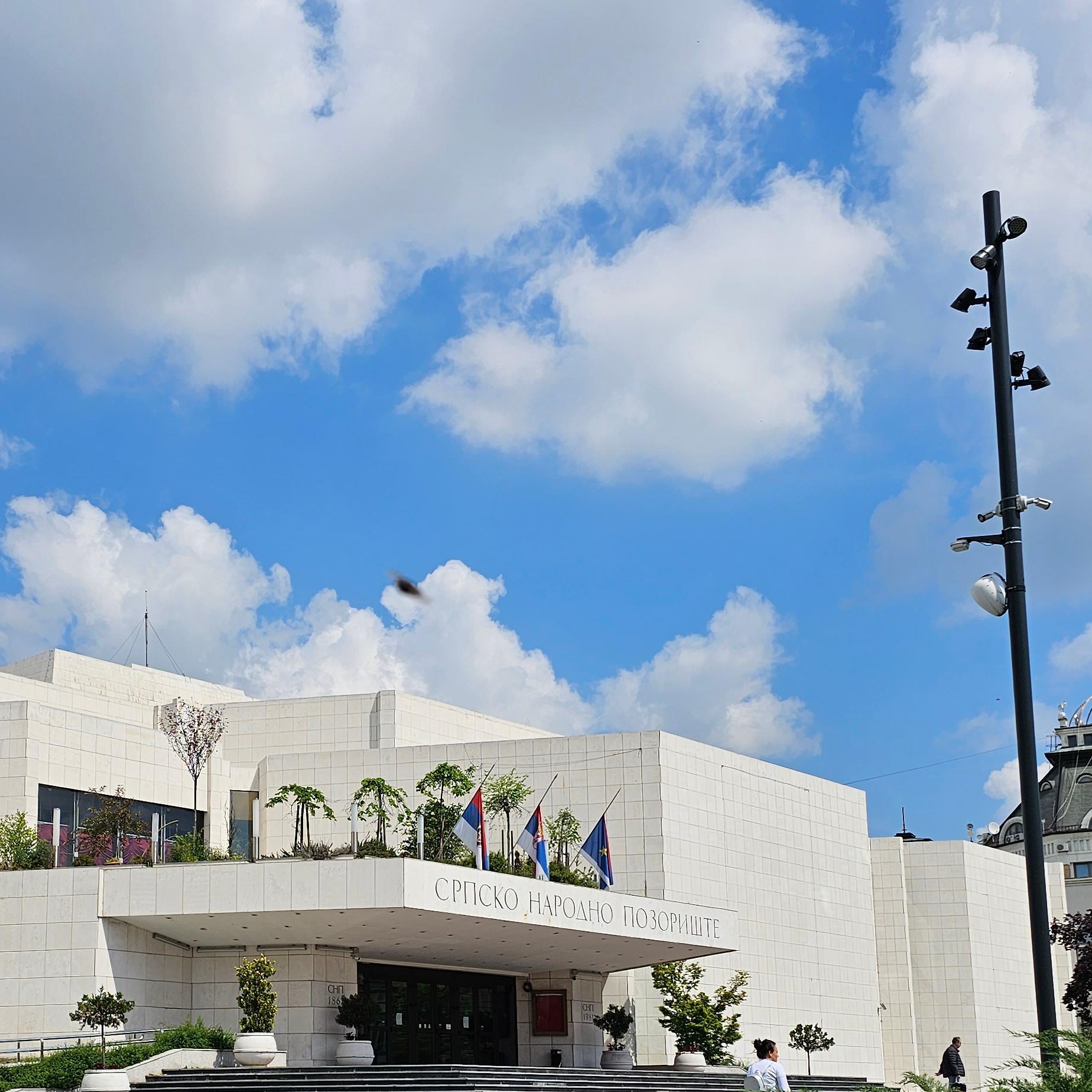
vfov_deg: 37.4
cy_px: 821
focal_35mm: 44
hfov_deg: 37.9
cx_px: 360
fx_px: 1570
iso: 10
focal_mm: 6.3
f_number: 1.7
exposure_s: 1/2049
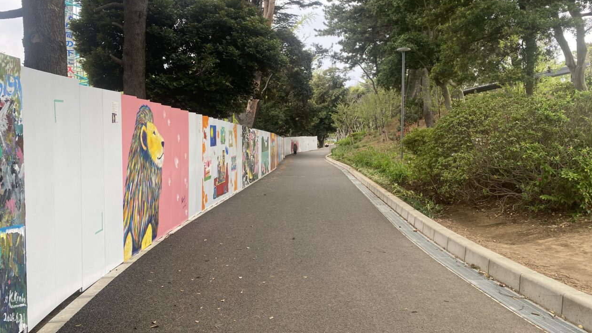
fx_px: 455
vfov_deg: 40.0
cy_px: 137
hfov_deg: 66.1
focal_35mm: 29
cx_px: 294
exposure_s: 1/121
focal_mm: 4.25
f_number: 1.8
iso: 50
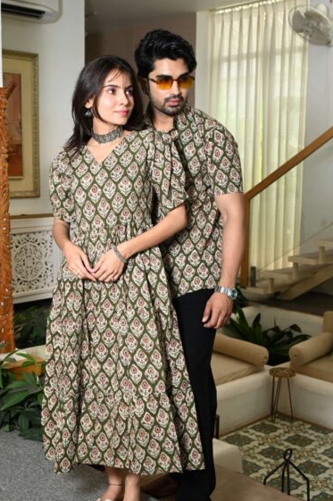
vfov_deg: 41.9
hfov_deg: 28.6
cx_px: 176
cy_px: 271
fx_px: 653
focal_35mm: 47
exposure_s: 1/160
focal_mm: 39
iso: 640
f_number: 6.3
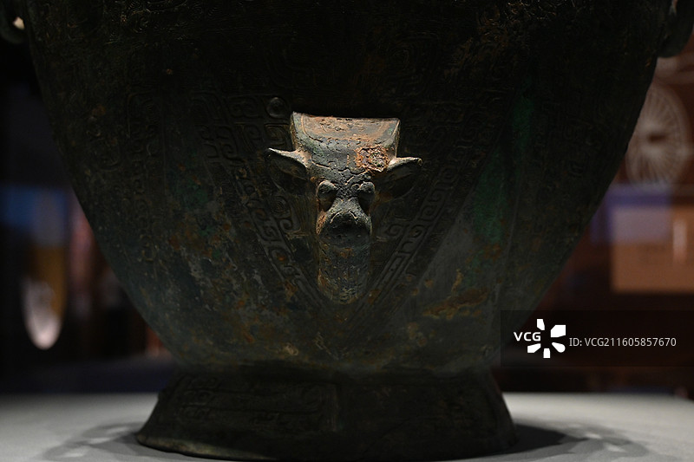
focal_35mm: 54
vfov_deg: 25.0
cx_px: 347
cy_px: 231
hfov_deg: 36.9
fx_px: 1041
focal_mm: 36
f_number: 6.3
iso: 1250
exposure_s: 1/40
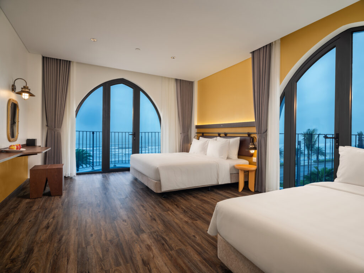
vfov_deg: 71.6
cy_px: 136
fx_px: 189
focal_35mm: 18
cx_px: 182
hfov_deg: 87.8
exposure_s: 1/50
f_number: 8
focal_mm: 23
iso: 200
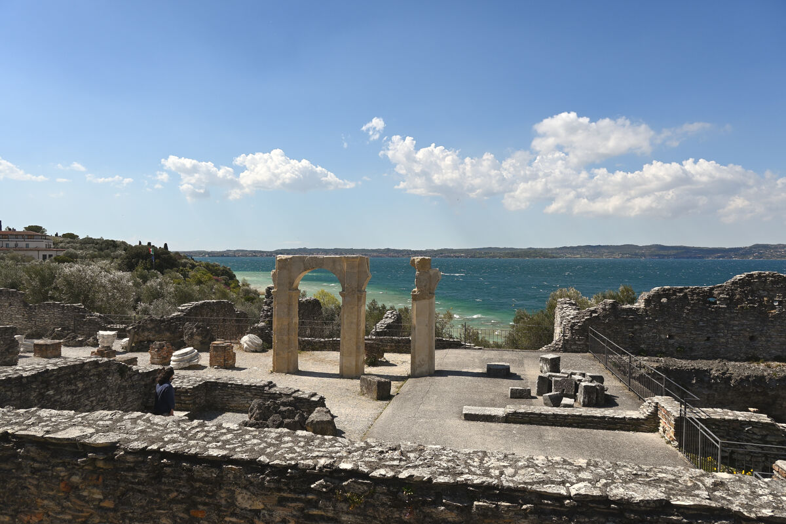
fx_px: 524
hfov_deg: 73.7
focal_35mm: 24
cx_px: 393
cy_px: 262
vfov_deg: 53.1
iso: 100
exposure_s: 1/1000
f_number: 5.6
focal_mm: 16
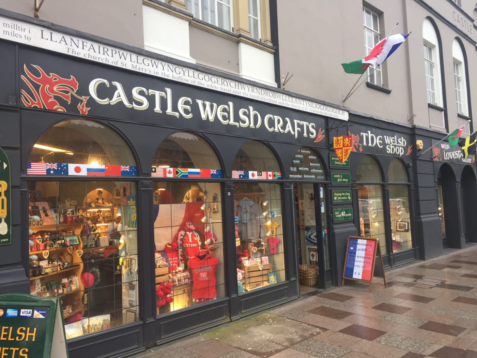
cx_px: 238
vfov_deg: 48.2
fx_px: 400
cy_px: 179
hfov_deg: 61.7
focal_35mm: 29
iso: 32
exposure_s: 1/100
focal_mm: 4.15
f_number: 2.2
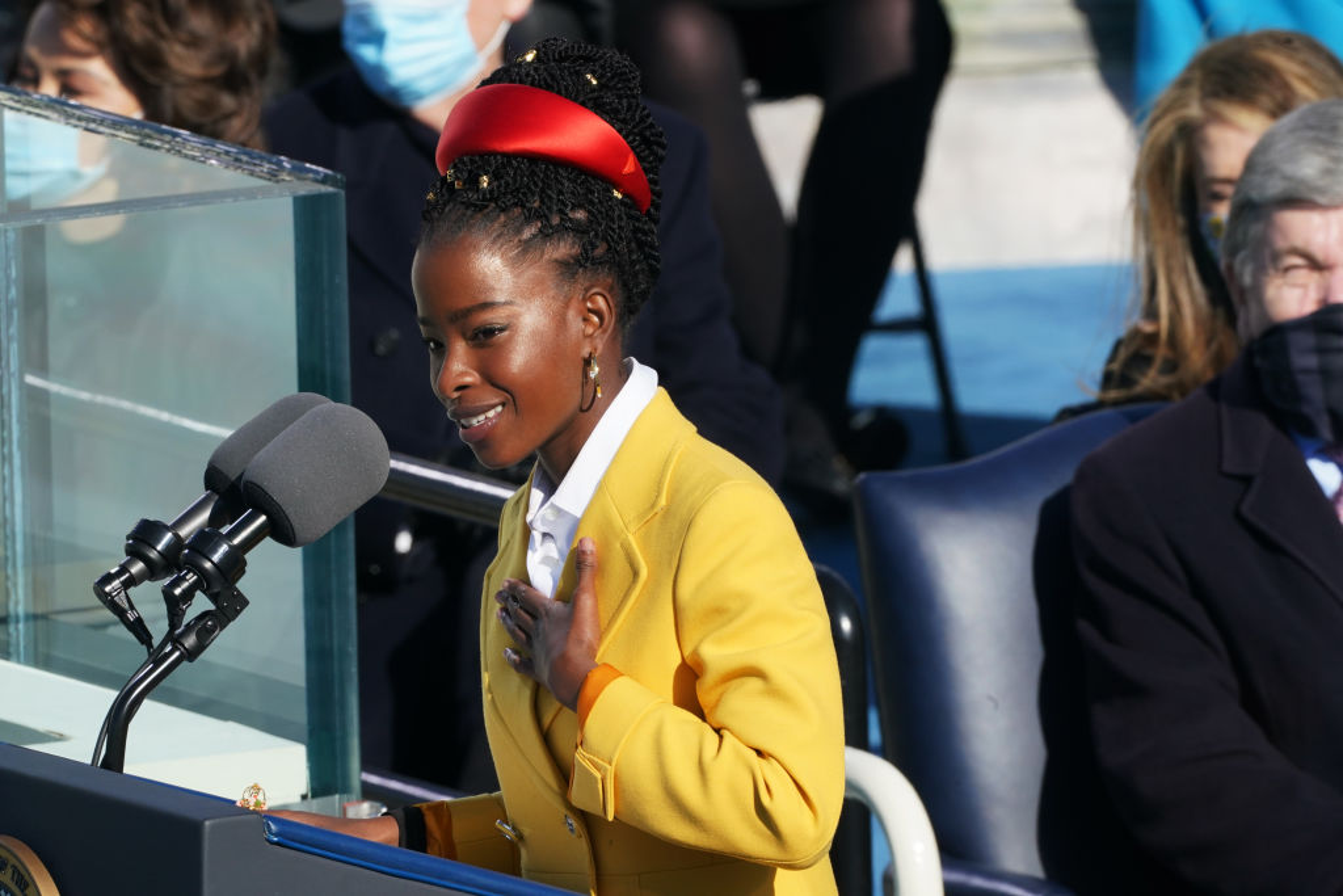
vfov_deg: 1.1
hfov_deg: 1.7
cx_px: 672
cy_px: 448
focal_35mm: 1200
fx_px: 44770
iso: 1000
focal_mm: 1200
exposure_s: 1/500
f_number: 20
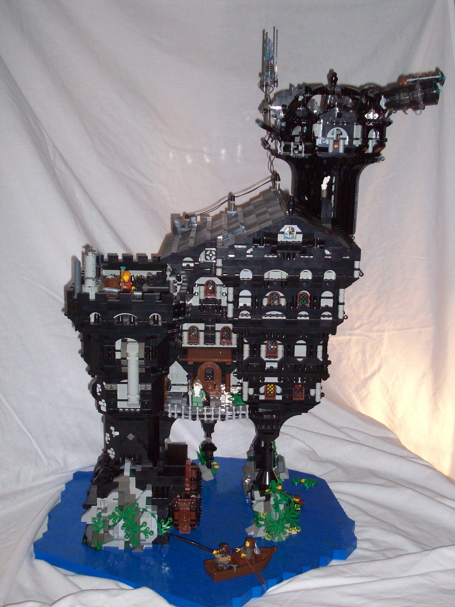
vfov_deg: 35.5
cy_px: 304
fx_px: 946
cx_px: 228
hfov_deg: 27.0
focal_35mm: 54
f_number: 3.4
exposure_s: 1/80.7
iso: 160
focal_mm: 9
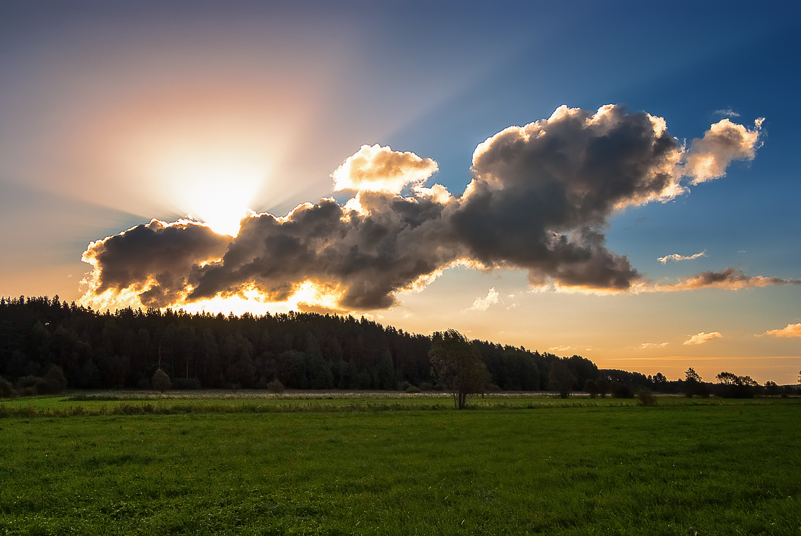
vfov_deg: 45.1
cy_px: 268
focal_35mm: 29
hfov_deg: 63.6
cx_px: 400
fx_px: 646
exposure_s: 1/800
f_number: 8
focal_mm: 19
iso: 100
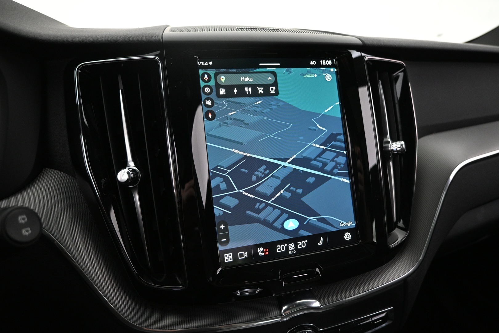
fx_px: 333
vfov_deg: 53.1
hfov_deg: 73.7
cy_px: 166
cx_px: 250
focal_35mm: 24
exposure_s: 1/30
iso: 1600
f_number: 3.5
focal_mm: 16
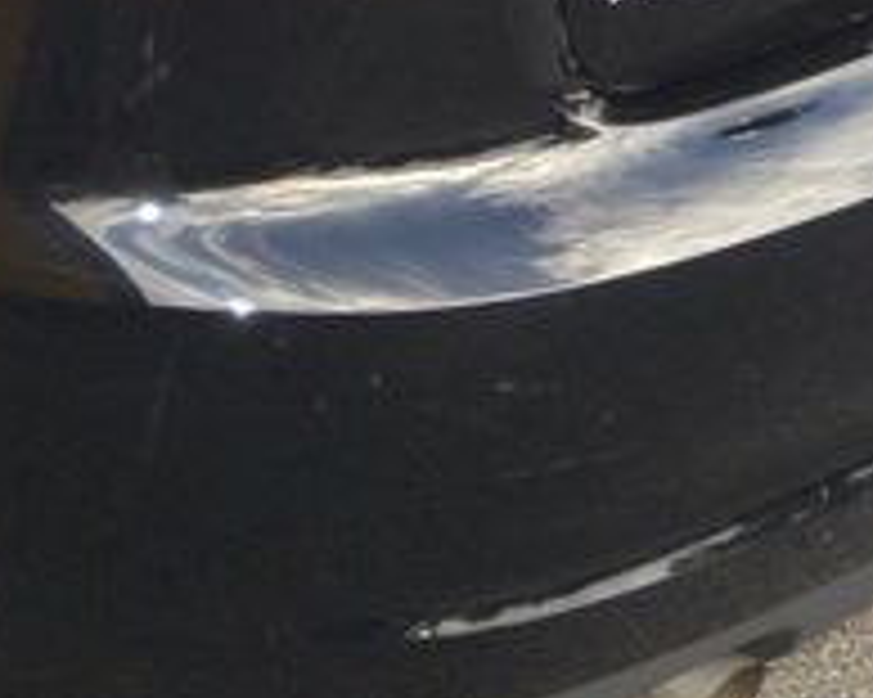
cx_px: -279
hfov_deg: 13.8
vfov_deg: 11.3
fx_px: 3460
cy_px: -110
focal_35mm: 134
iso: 320
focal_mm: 10
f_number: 3.5
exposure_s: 1/250
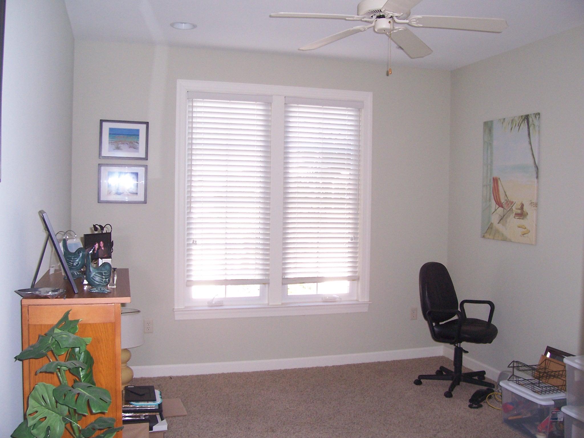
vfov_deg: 41.8
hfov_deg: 54.0
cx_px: 292
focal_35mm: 34
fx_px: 574
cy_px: 219
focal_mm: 5.6
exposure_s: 1/60
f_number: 2.7
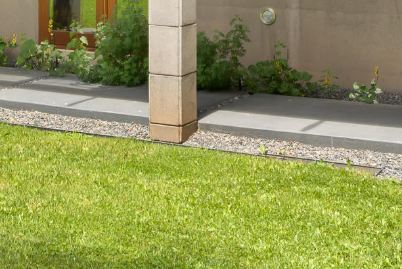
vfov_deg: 12.8
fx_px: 1095
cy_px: -209
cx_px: 146
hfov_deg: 20.8
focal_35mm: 98
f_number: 8
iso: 100
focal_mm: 20
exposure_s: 1/20
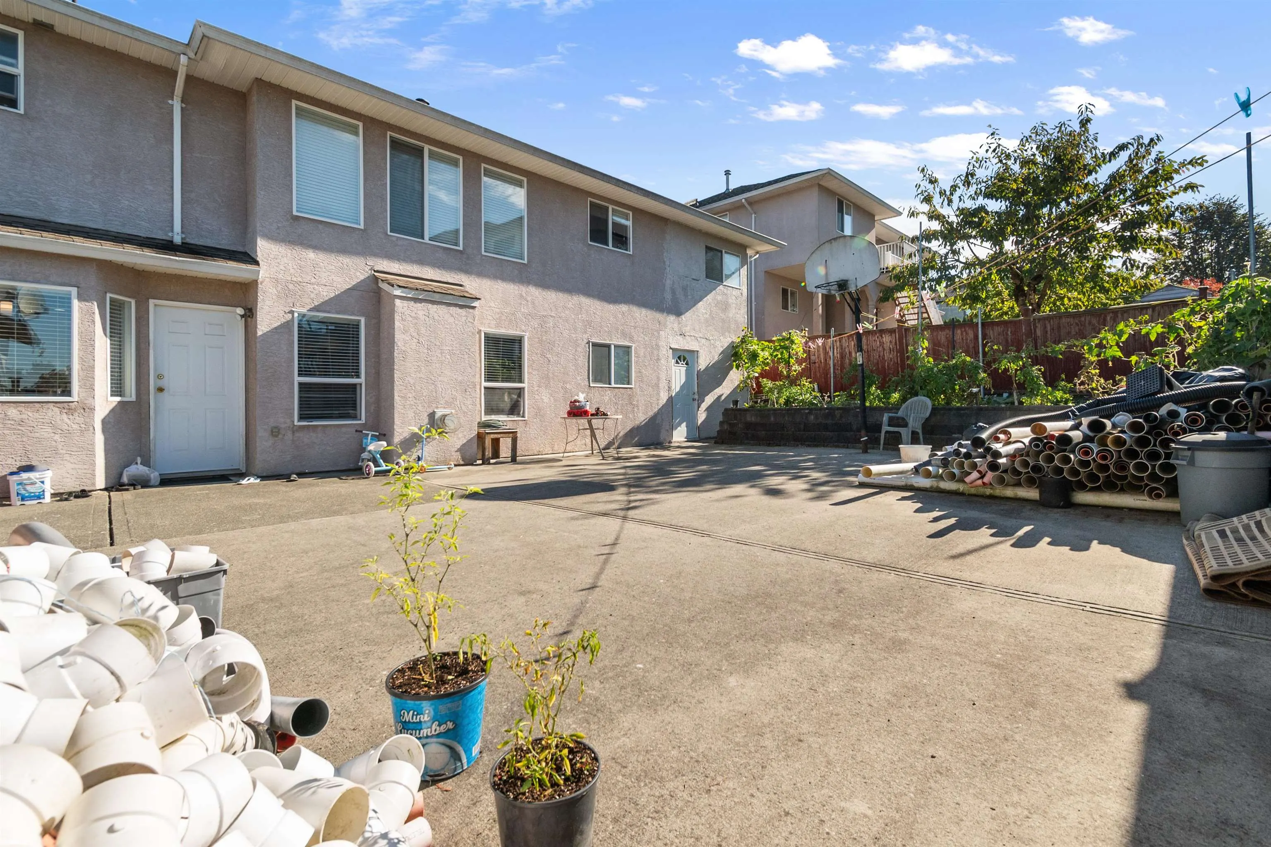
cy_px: 424
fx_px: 530
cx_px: 636
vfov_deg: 77.3
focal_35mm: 15
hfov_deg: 100.4
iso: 320
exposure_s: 1/1000
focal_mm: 10
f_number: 7.1
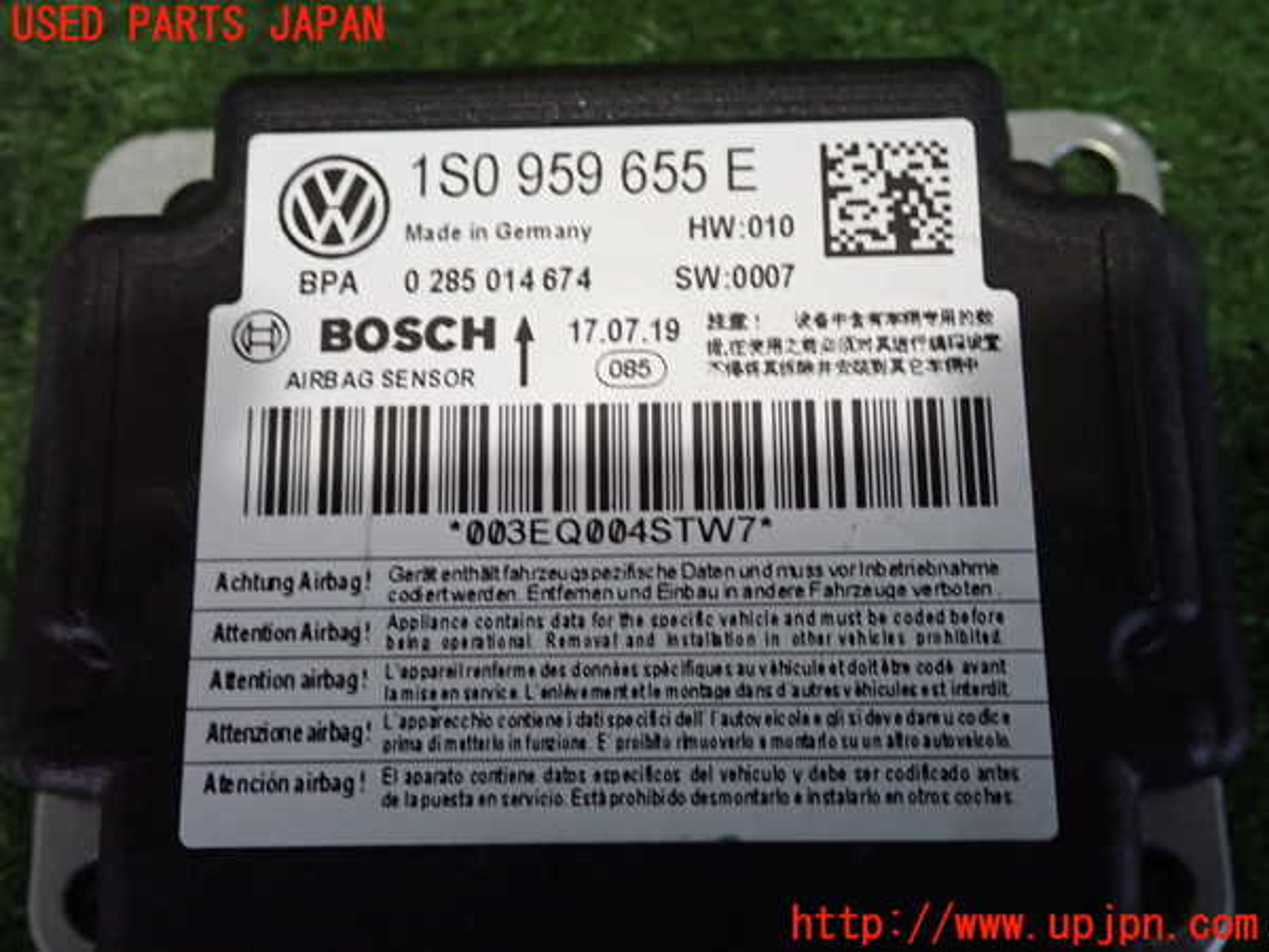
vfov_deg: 35.1
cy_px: 476
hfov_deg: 45.8
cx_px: 634
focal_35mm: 41
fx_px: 1503
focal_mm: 7.31
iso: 640
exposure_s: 1/40
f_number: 2.8
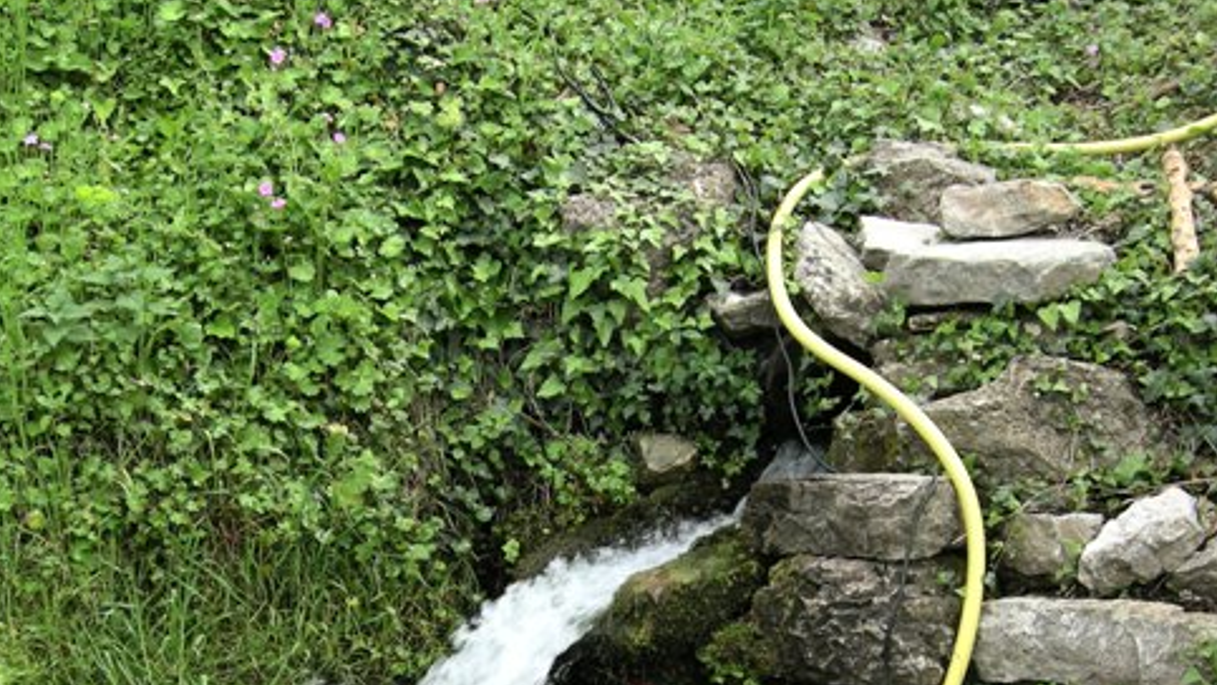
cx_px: 534
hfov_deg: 32.3
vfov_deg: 18.1
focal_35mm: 65
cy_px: 695
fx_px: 2098
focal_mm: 7.5
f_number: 3.8
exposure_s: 1/134
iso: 64
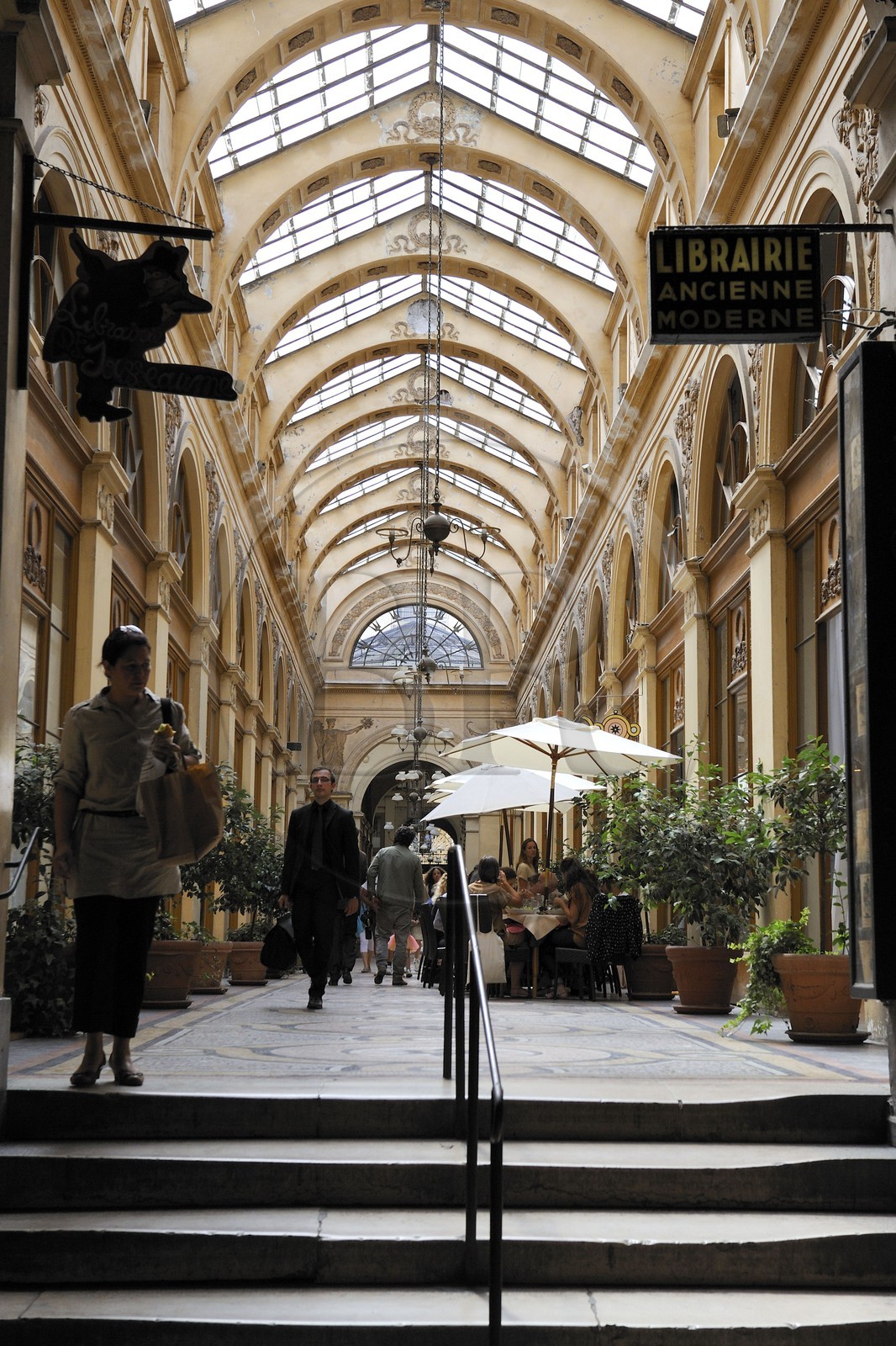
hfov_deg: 26.0
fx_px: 1942
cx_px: 448
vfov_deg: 38.2
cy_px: 673
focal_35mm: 52
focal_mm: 52
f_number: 6.3
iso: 800
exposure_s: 1/320
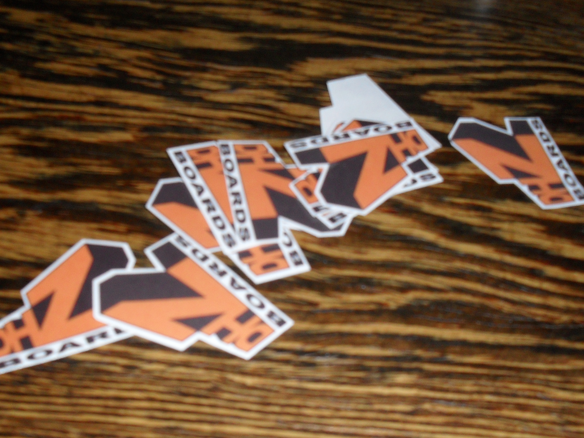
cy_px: 279
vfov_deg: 31.4
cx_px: 278
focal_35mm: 46
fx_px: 776
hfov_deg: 41.2
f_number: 3.2
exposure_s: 1/45
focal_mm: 6.3
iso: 200
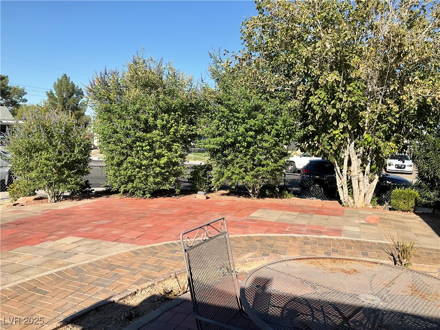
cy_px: 165
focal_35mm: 29
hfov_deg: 61.7
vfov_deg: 48.2
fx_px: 369
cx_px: 220
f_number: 1.8
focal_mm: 3
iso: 25
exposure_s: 1/1577
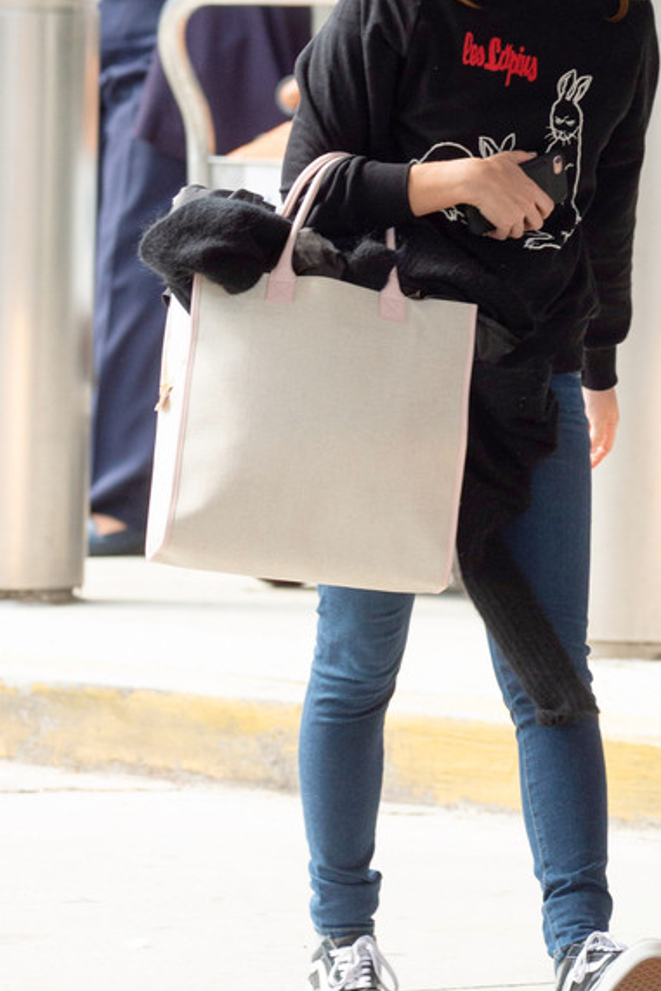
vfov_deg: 5.5
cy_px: 413
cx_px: 461
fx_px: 10404
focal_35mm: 378
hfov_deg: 3.6
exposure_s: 1/640
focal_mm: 270
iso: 800
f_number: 7.1
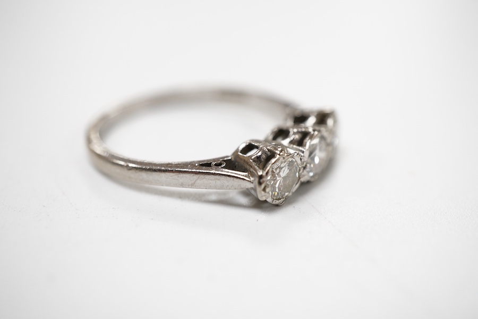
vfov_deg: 29.9
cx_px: 239
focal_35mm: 45
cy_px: 160
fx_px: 597
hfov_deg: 43.6
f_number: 9
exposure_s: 1/125
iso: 1250
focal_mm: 30
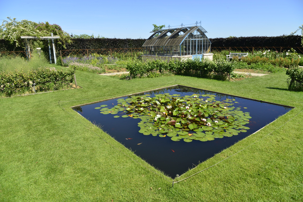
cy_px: 101
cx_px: 152
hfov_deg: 73.7
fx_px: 202
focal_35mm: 24
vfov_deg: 53.2
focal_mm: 24
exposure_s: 1/400
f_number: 7.1
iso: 200
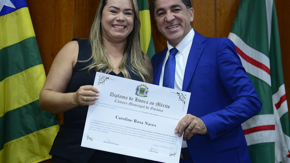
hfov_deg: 25.0
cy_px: 72
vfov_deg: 14.2
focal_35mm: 85
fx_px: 654
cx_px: 129
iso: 1600
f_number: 4
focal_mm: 70
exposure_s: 1/125
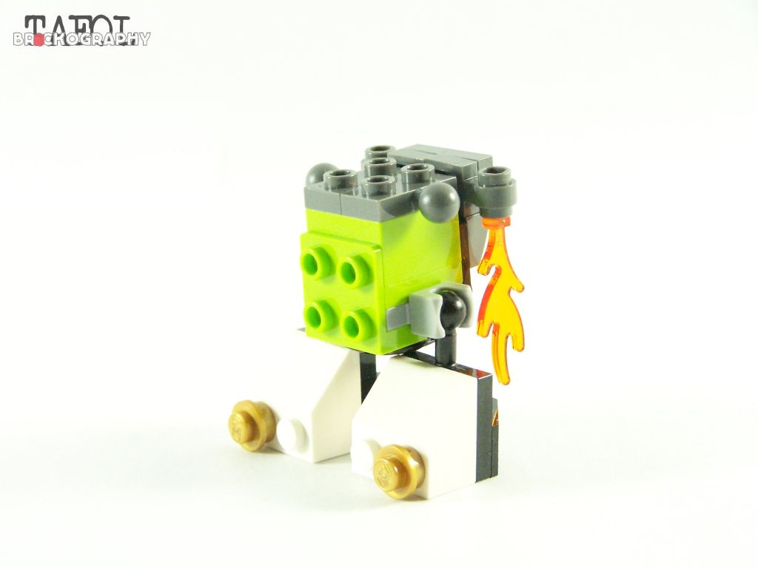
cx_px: 379
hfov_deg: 18.7
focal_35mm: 105
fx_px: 2299
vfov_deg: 14.1
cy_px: 284
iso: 400
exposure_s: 1/60
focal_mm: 17.5
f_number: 3.6
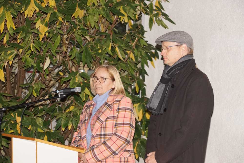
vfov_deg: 13.0
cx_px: 122
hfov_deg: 19.5
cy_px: 82
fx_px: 712
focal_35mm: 105
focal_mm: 70
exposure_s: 1/60
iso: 1250
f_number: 5.6
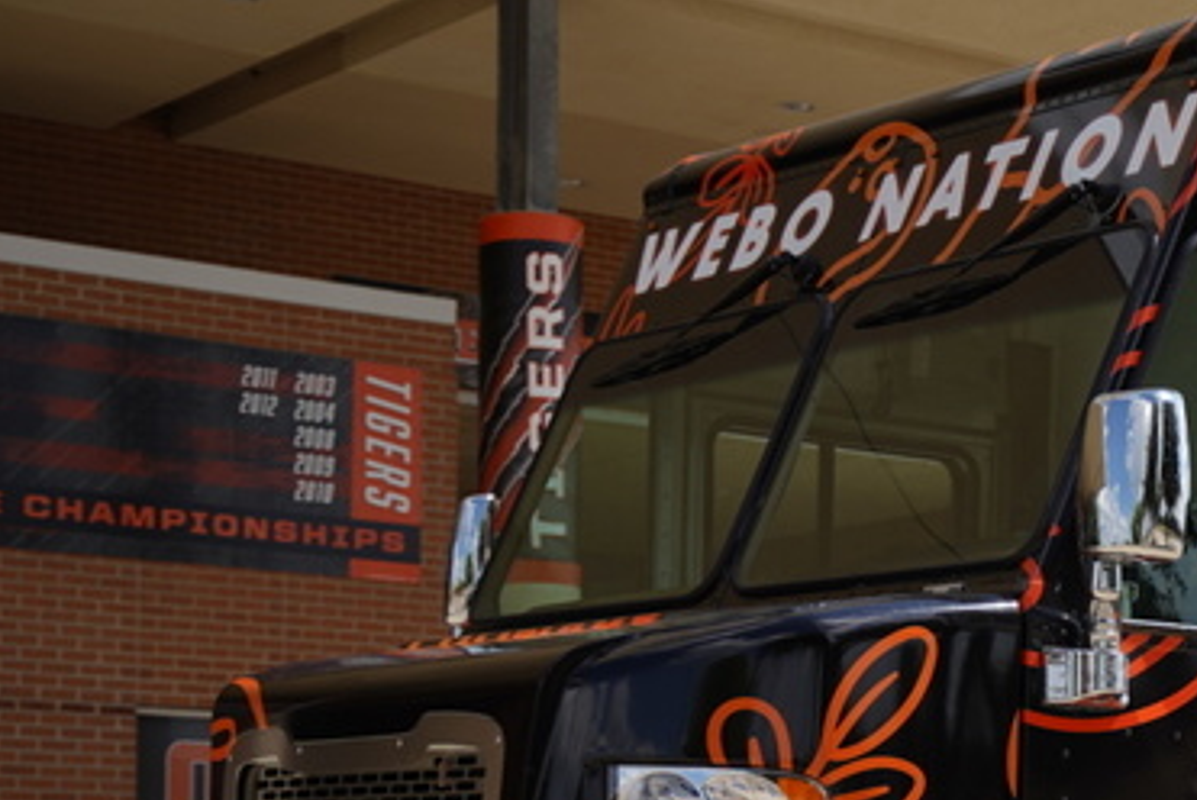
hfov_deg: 18.1
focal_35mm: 105
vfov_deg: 12.8
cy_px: 868
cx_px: 1578
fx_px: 3494
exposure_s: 1/1250
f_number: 2.8
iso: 64
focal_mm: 39
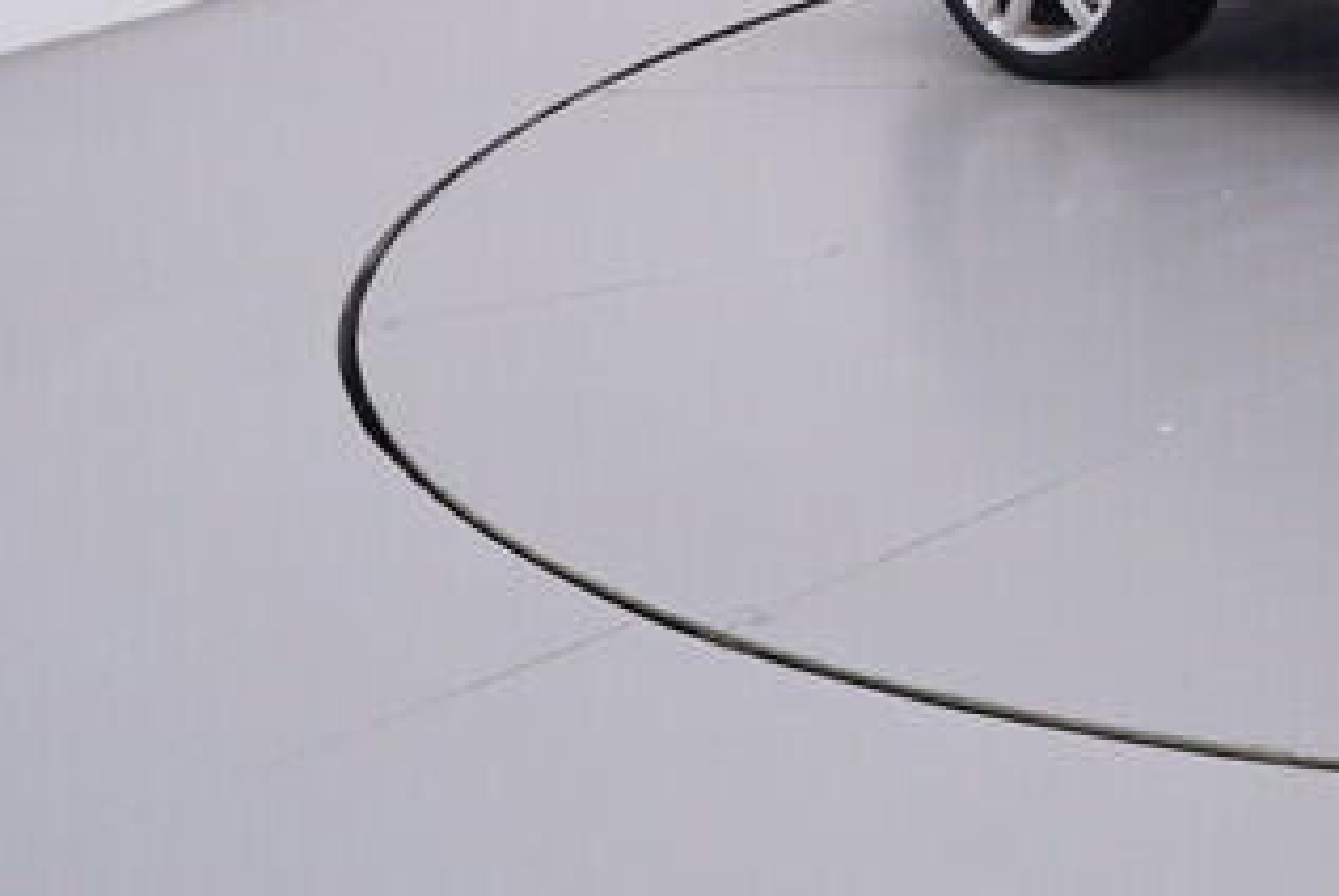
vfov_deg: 17.6
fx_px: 2703
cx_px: 1994
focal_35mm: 73
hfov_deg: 22.8
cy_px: -292
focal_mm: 15
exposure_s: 1/80
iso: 200
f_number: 5
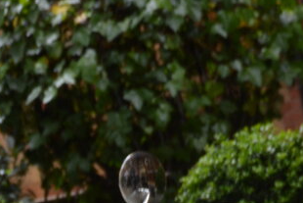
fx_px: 2708
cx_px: 96
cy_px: 260
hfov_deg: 6.4
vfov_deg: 4.3
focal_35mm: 322
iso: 560
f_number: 5.3
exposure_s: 1/60
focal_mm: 65
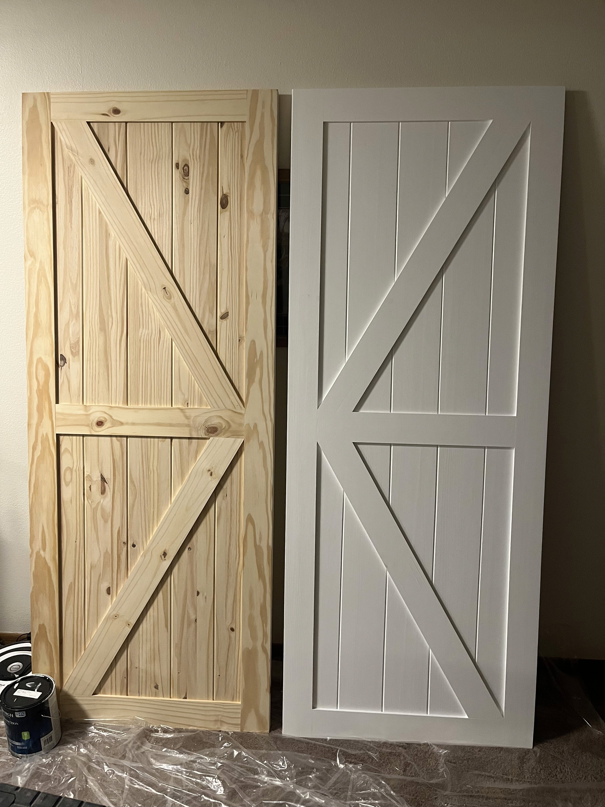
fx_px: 606
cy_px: 404
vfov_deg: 67.3
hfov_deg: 53.1
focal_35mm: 26
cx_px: 302
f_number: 1.6
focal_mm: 5.1
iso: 320
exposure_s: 1/60
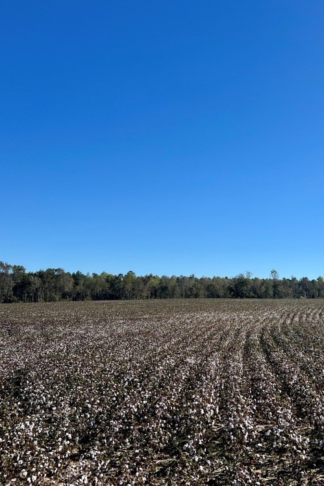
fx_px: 499
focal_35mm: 37
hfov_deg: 35.0
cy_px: 241
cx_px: 253
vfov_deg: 51.9
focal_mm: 5.7
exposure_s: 1/5319
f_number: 1.5
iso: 50
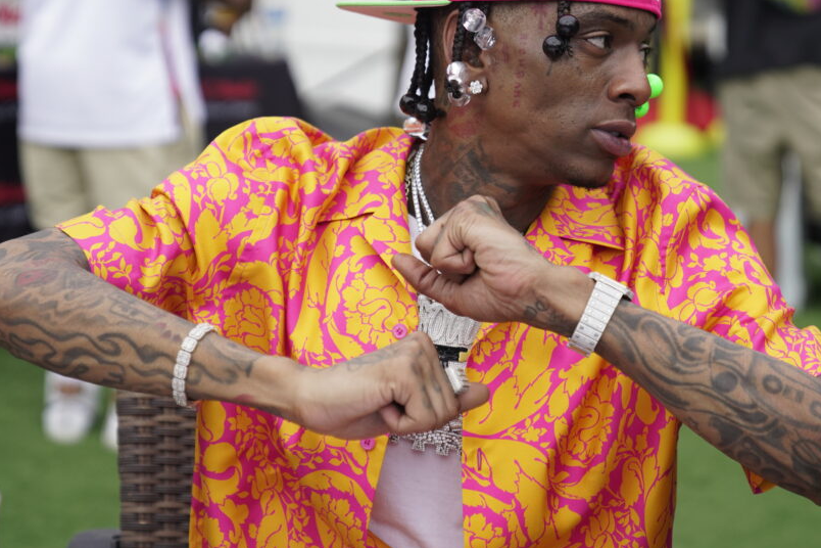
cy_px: 186
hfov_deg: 21.0
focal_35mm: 97
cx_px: 430
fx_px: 2212
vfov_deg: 14.1
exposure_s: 1/4000
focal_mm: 65
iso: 800
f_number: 2.8
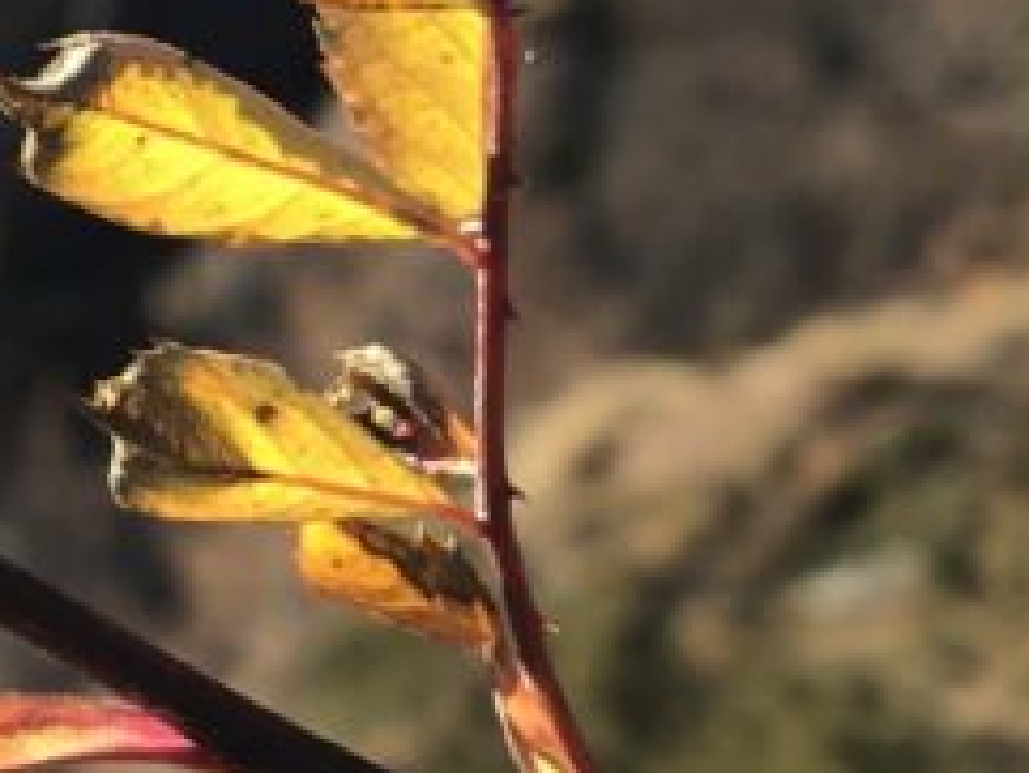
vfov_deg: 7.9
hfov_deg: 10.4
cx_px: -288
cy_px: 325
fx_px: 5562
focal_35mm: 187
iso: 16
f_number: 2.4
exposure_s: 1/252
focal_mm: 6
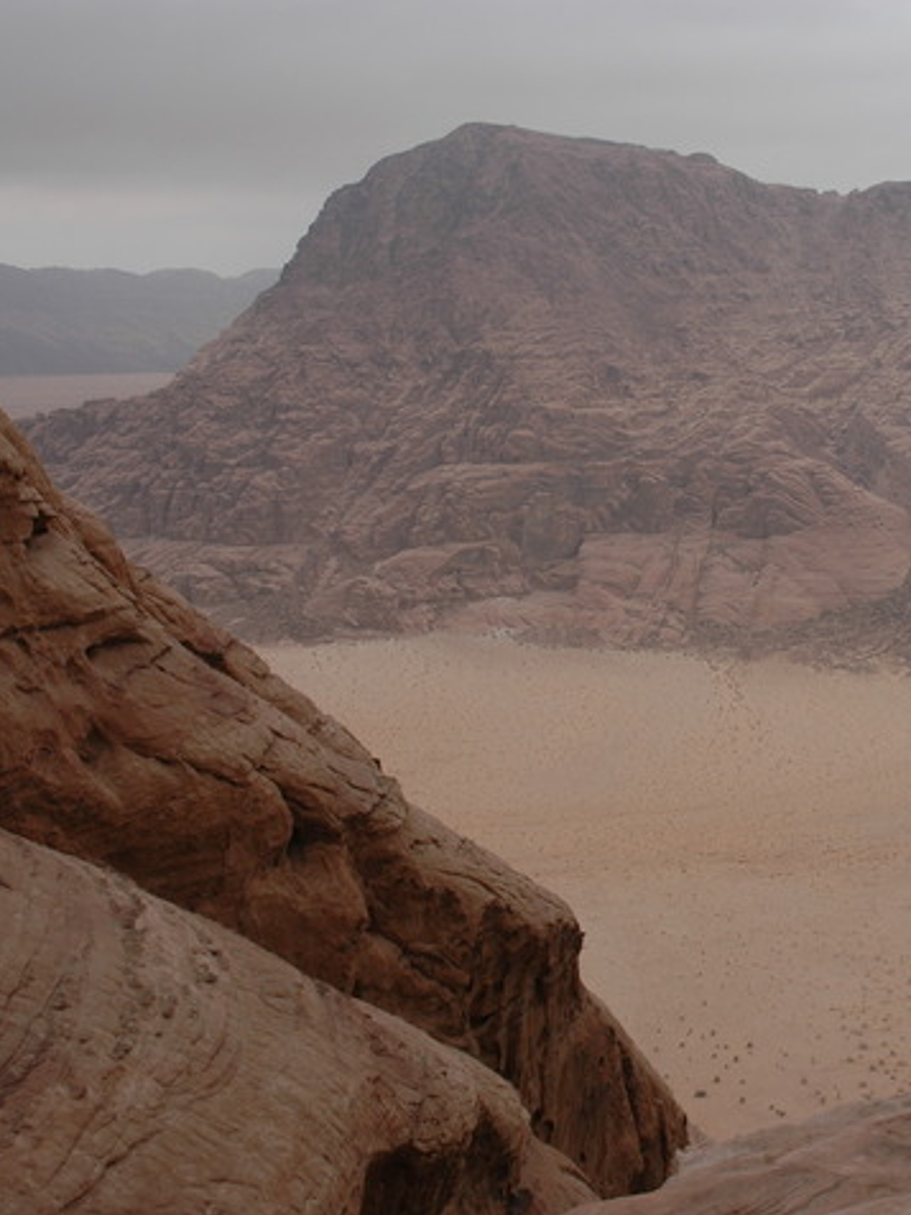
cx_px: 727
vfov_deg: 39.7
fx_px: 1684
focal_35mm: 48
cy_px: 606
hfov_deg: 29.6
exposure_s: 1/250
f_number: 9
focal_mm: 22
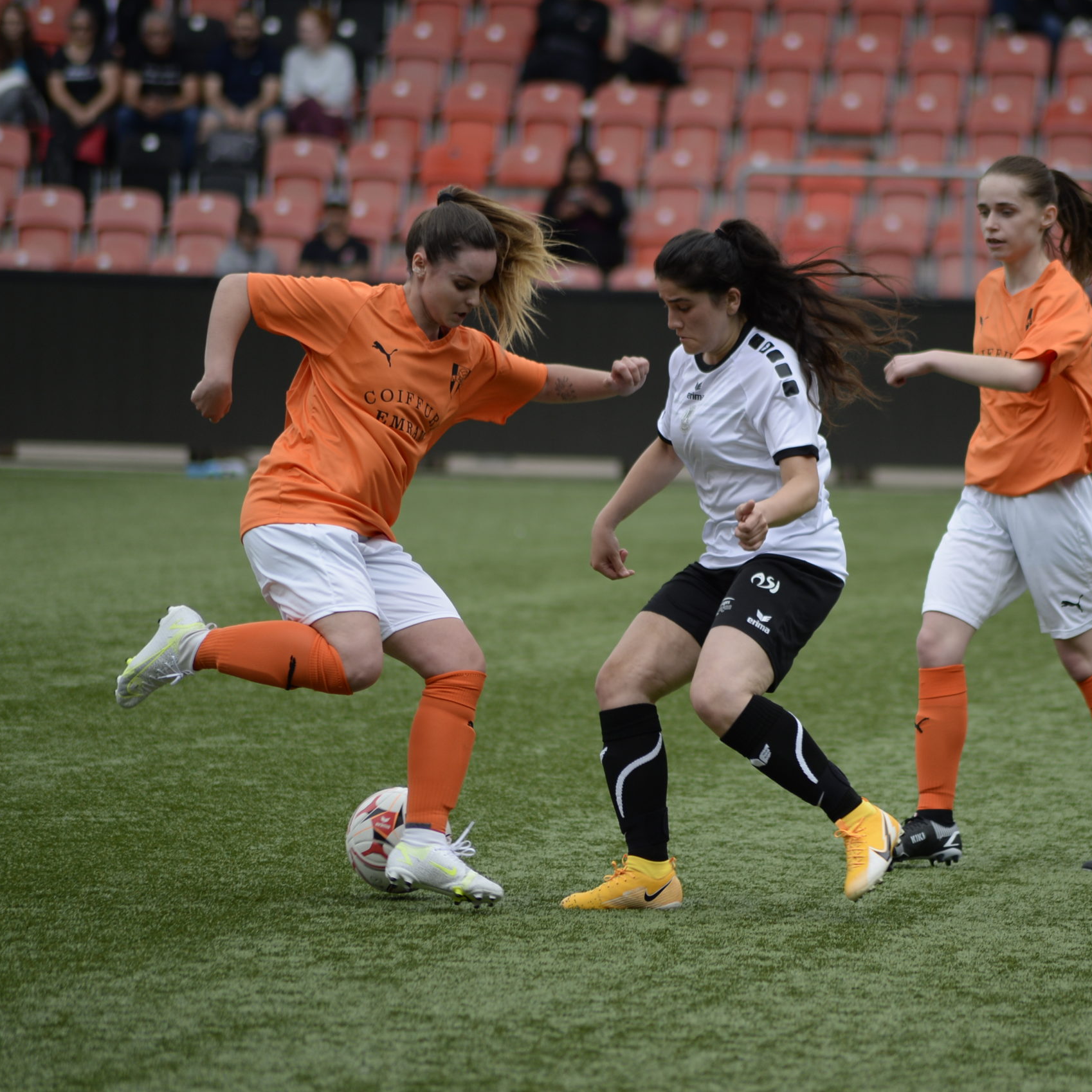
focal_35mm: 384
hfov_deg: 4.6
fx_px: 13705
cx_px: 746
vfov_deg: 4.6
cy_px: 546
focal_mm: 300
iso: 400
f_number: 5.6
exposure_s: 1/1000
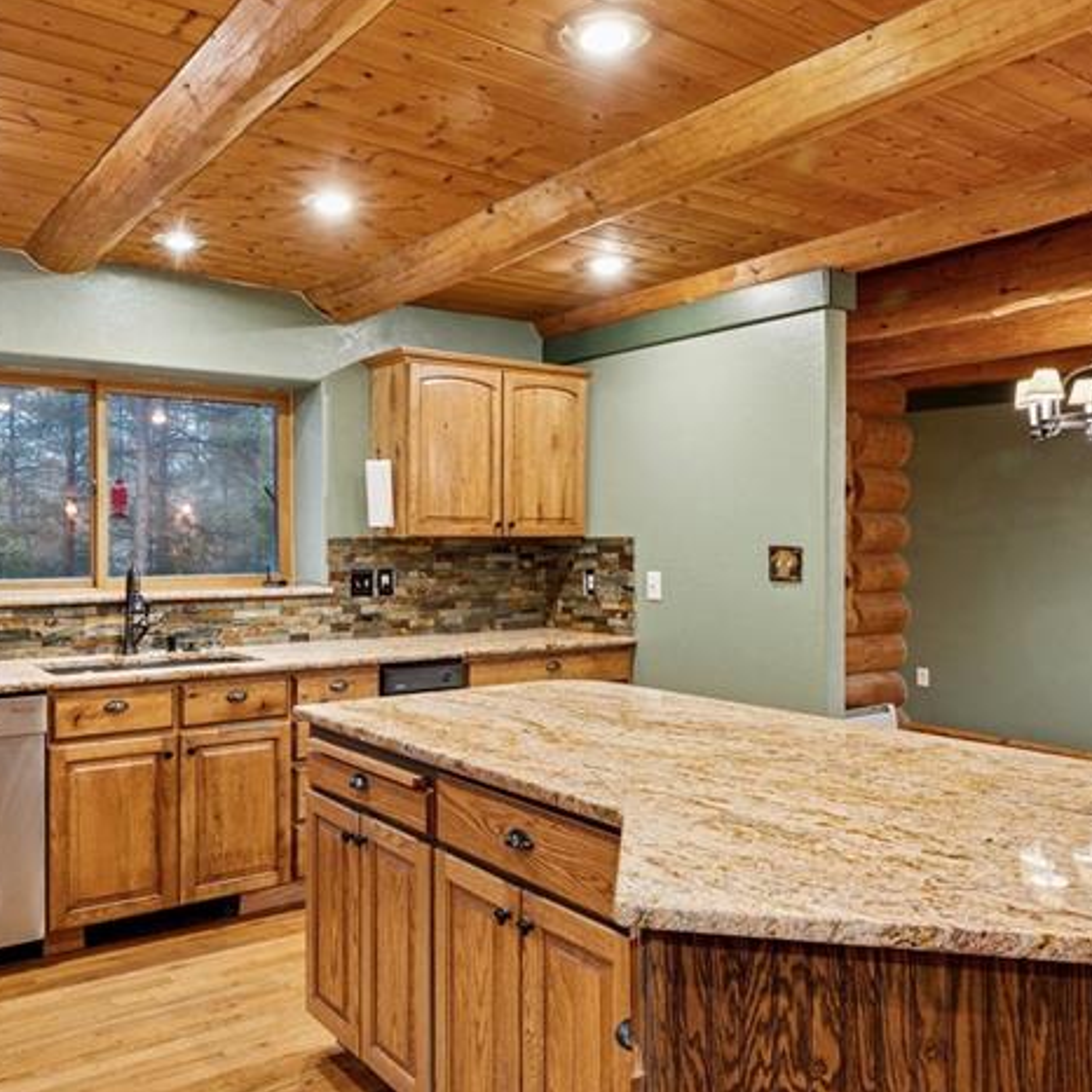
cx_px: 434
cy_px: 546
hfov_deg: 56.8
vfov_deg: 57.3
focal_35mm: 28
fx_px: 999
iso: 800
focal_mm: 15
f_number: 11
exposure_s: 1/2
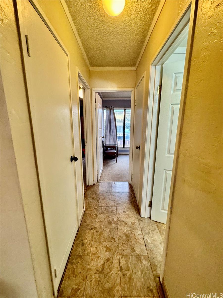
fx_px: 120
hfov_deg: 85.7
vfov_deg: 102.1
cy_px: 149
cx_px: 112
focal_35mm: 14
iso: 200
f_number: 2.2
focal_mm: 2.22
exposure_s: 1/60
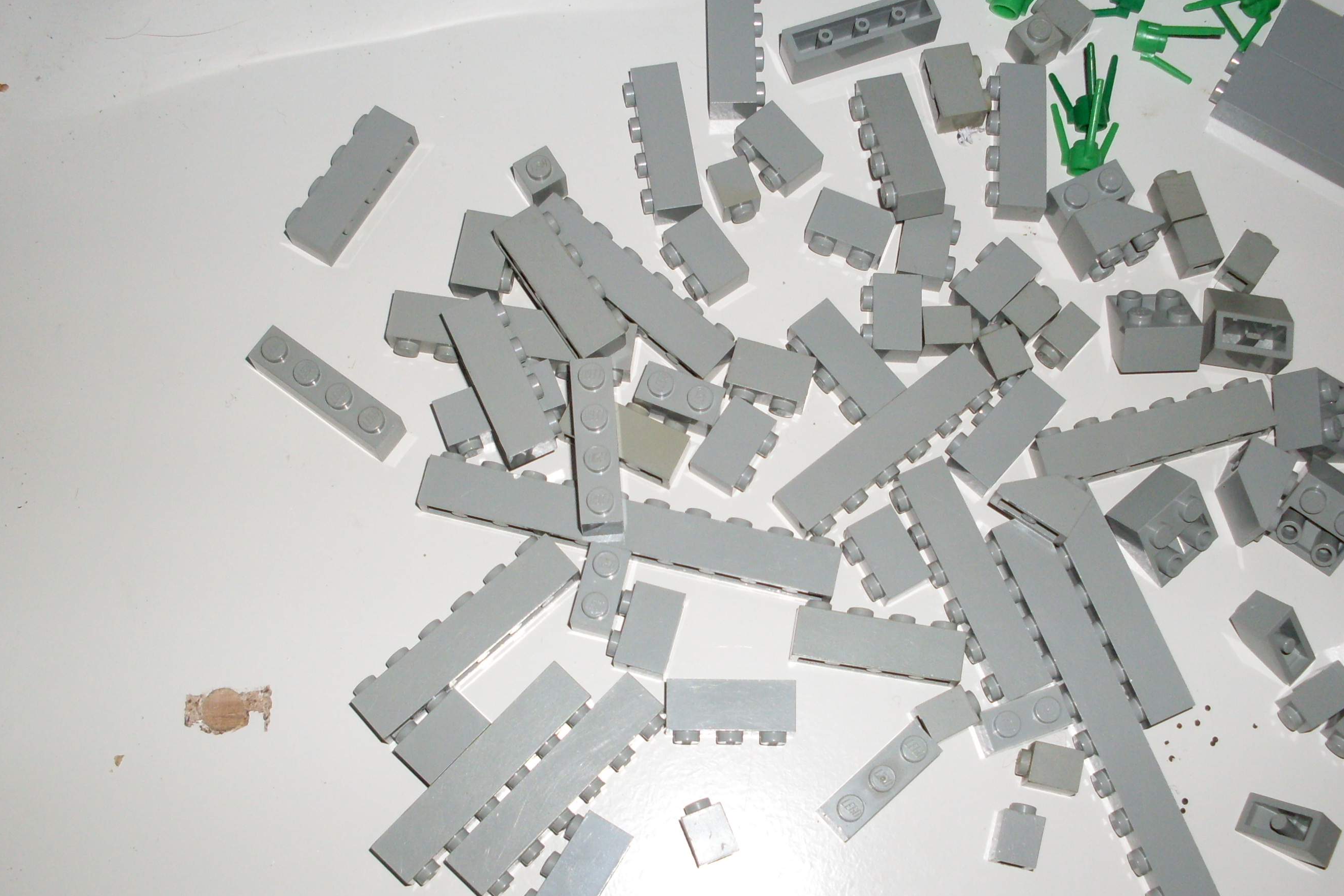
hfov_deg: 40.3
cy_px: 518
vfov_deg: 27.5
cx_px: 724
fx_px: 1829
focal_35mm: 49
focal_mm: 6.3
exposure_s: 1/45
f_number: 2.8
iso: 100
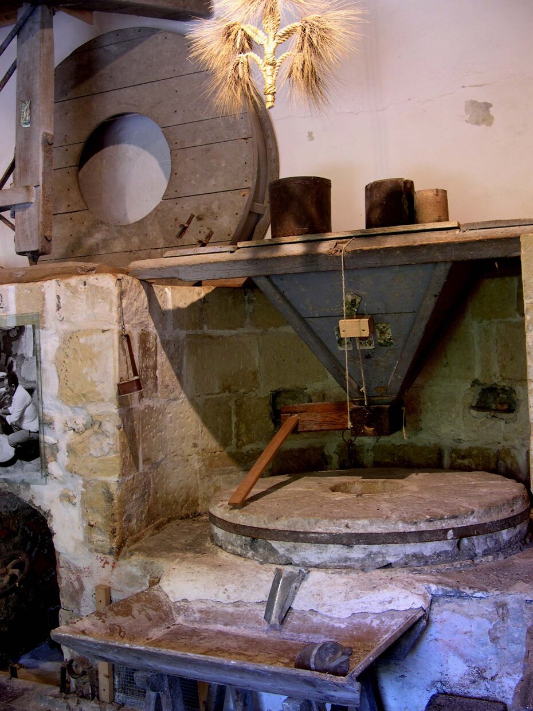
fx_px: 780
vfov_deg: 49.0
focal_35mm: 38
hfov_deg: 37.7
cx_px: 266
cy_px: 356
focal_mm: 8
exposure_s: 1/7.1
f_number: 2.8
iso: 100
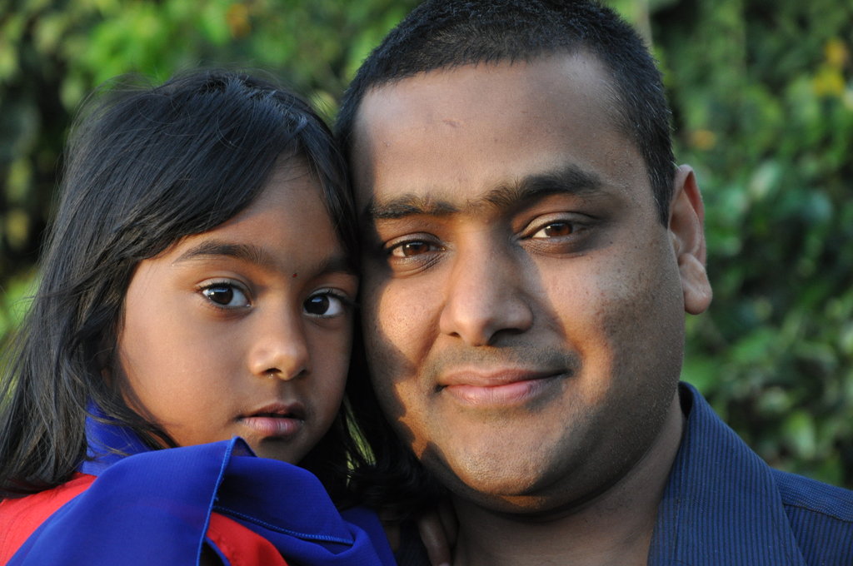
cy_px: 283
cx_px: 426
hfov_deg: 16.1
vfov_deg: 10.7
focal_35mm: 128
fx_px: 3017
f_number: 5.6
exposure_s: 1/160
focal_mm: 85
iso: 800
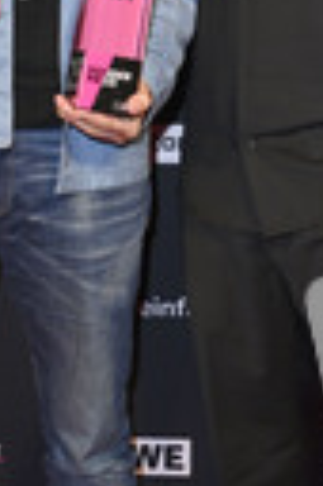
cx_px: 156
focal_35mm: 100
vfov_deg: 20.3
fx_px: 1349
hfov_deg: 13.6
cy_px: 125
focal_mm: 32
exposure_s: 1/200
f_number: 5
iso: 2000
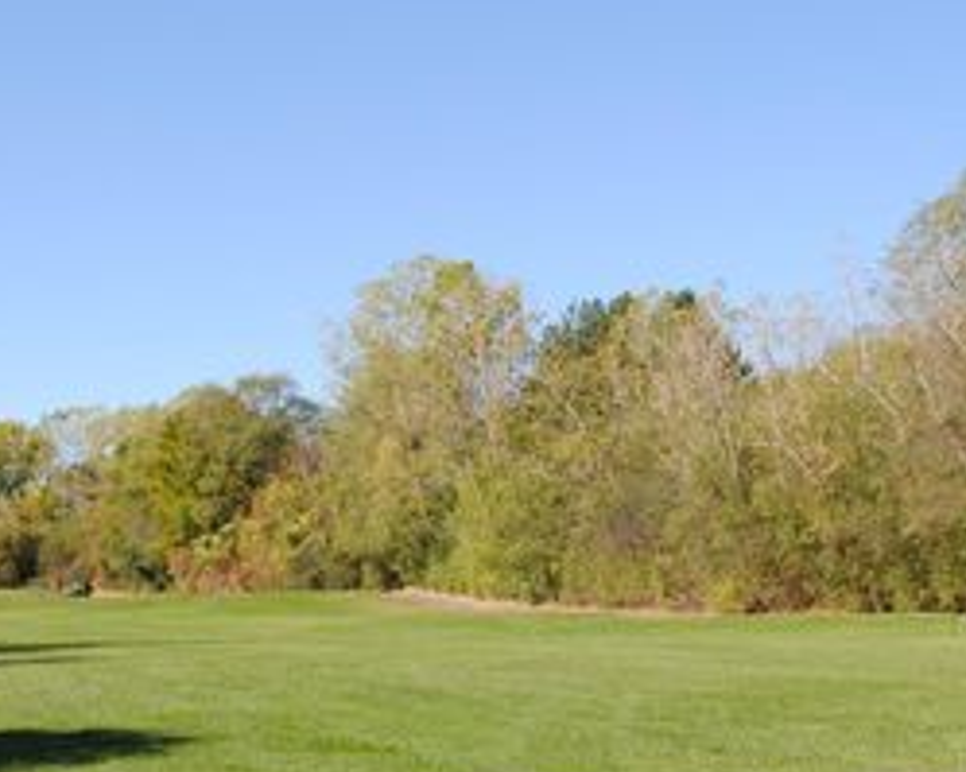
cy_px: 535
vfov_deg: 22.3
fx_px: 1943
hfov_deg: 27.9
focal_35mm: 68
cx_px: 450
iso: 100
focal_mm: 24
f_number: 7.1
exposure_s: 1/200
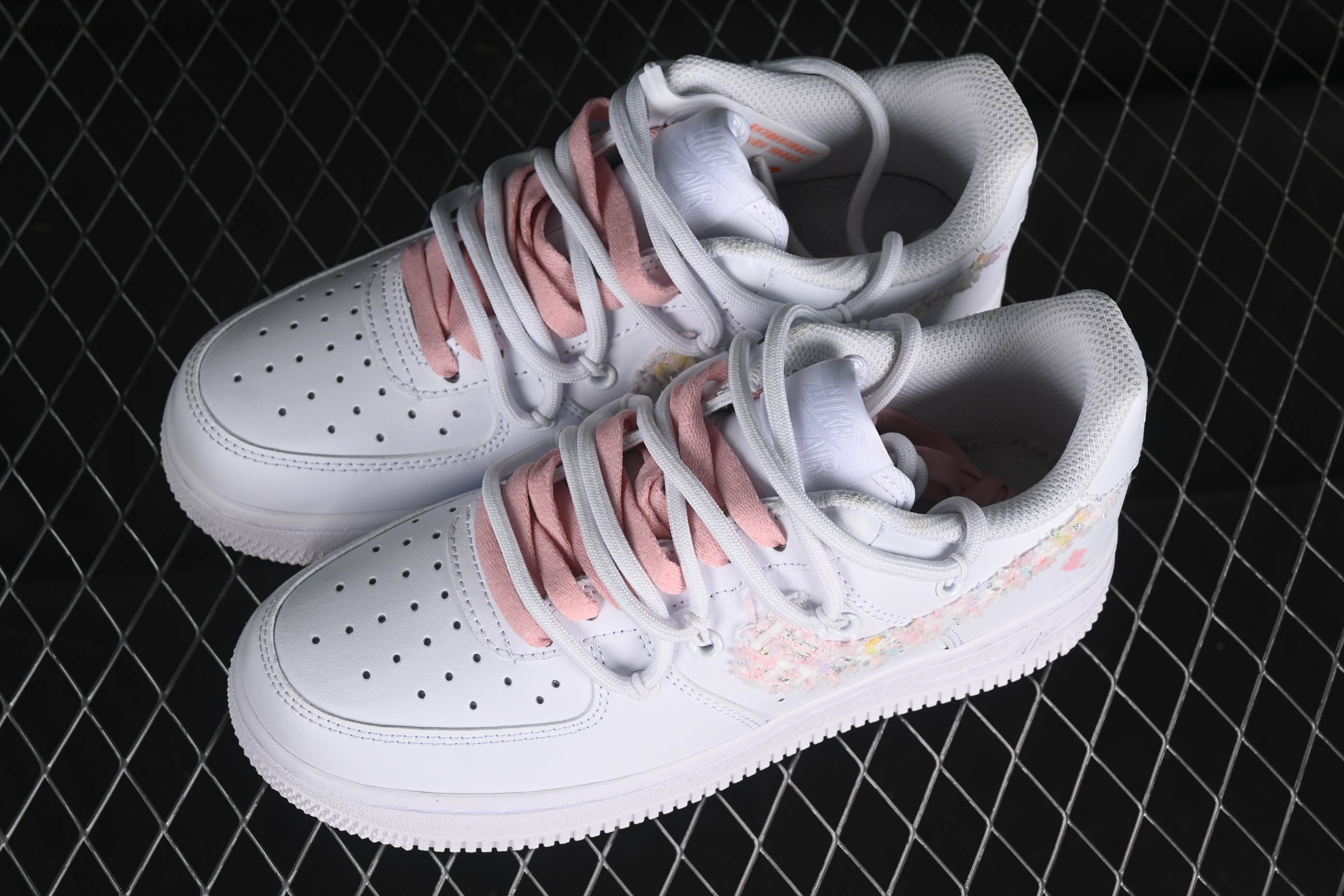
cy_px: 448
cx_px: 672
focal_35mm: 75
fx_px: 2800
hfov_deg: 27.0
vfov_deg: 18.2
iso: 160
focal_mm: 50
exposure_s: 1/80
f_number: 8
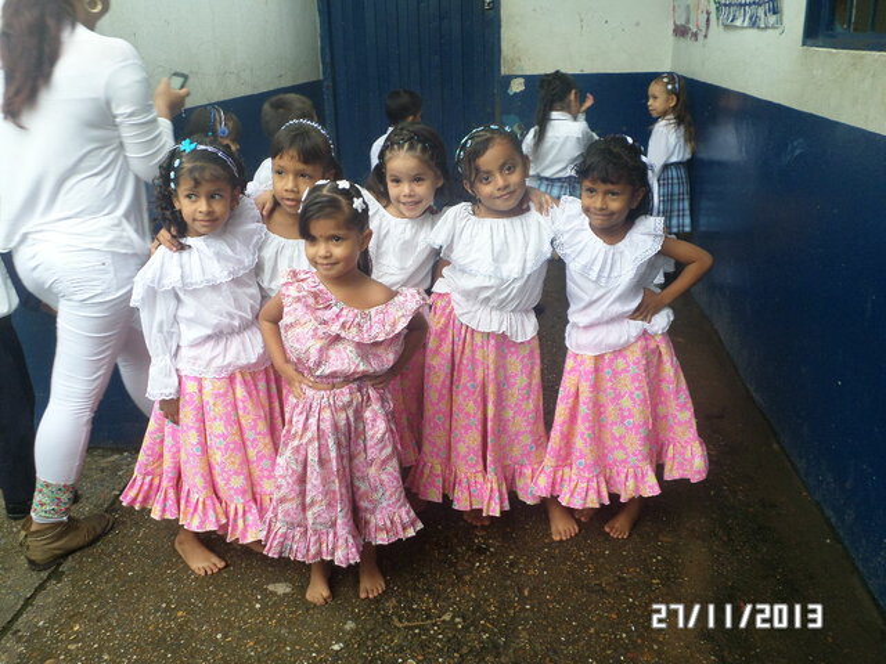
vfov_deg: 46.8
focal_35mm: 30
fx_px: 768
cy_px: 332
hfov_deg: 60.0
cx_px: 443
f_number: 2.7
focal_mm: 5.5
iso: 80
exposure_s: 1/90
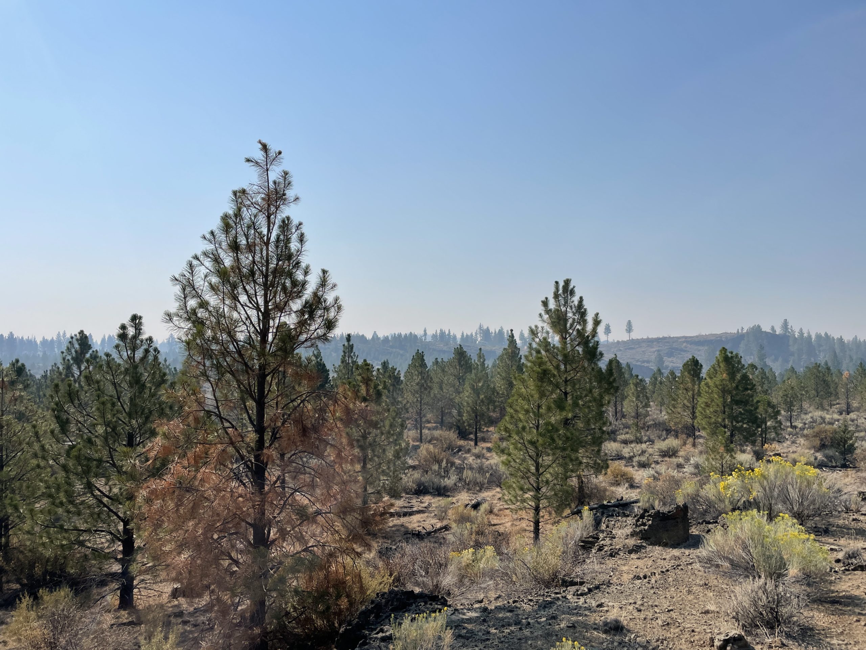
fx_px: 650
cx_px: 433
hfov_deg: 67.3
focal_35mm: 26
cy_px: 325
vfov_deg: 53.1
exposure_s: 1/9091
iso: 32
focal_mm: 4.2
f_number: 1.6
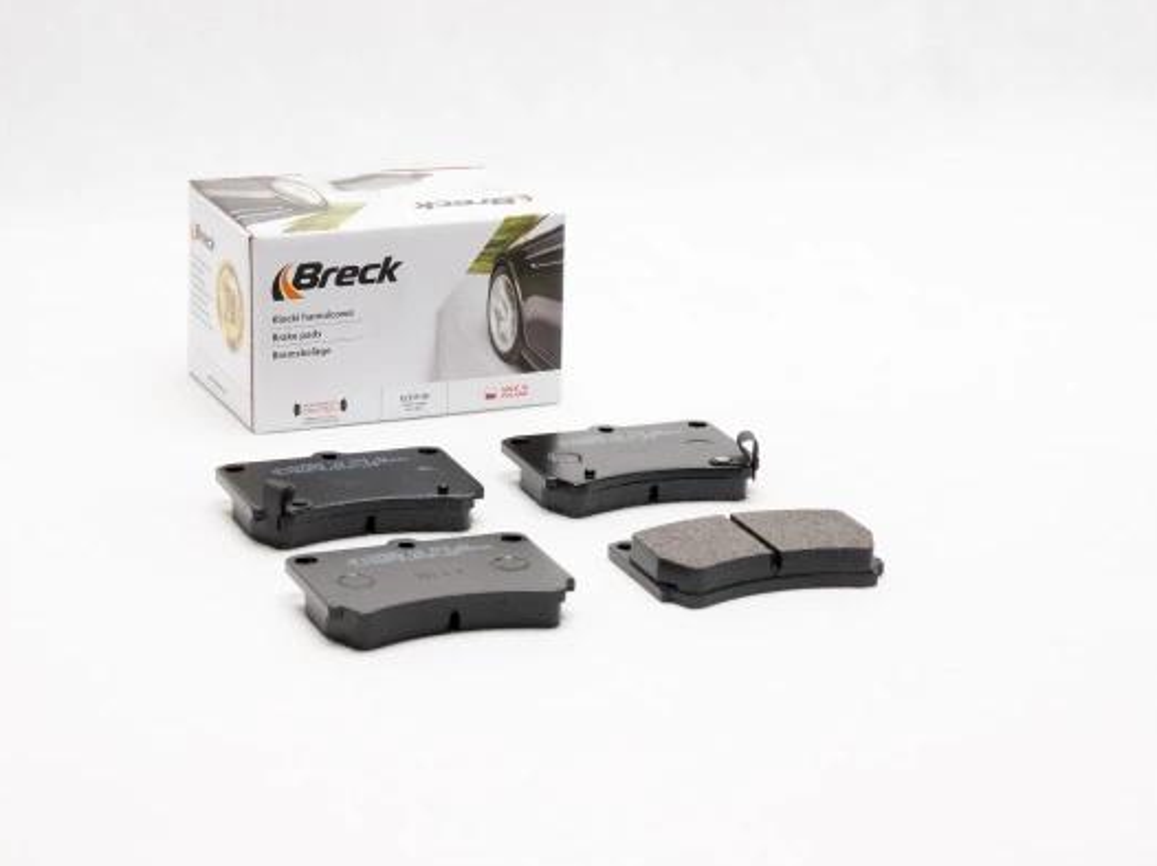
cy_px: 435
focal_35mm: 91
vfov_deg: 16.3
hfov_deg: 21.6
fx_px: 3025
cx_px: 636
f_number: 11
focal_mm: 55
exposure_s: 1/200
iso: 100
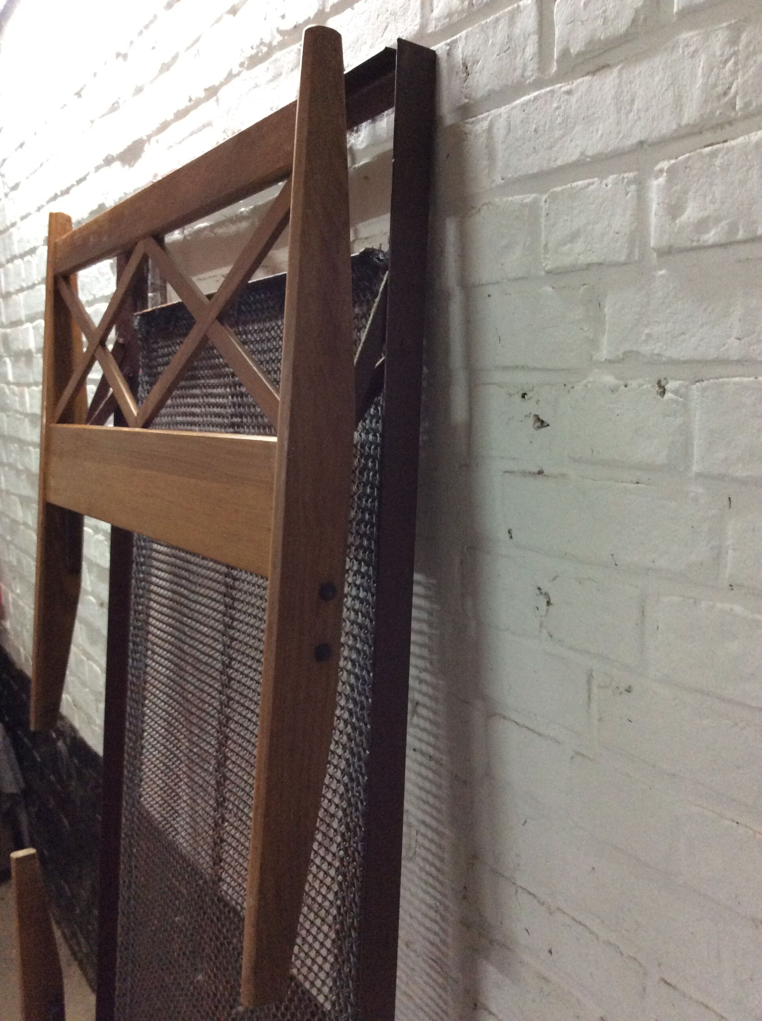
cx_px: 381
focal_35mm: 32
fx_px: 942
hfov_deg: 44.1
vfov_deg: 56.9
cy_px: 510
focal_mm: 3.3
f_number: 2.4
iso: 200
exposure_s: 1/25
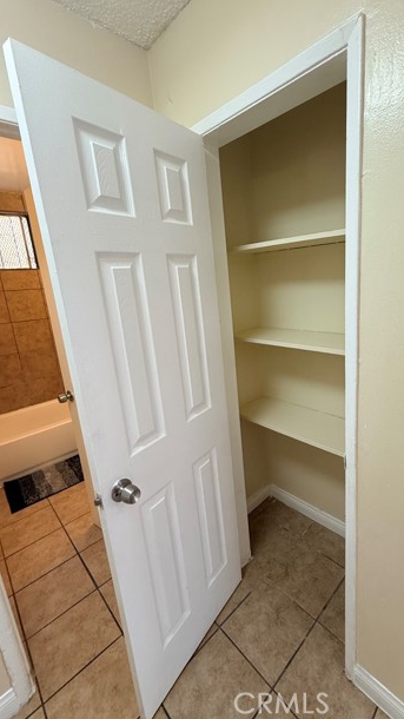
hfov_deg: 66.2
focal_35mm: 16
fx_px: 305
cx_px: 250
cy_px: 343
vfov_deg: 99.3
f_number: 2.2
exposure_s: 1/120
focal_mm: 2.22
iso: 160
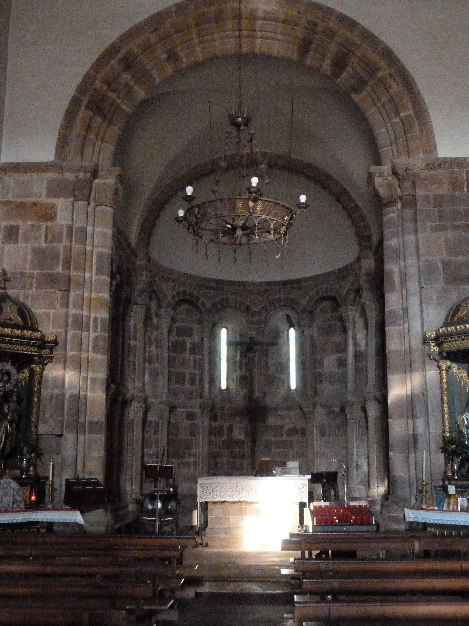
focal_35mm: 40
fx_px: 723
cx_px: 234
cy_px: 313
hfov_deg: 36.0
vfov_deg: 46.8
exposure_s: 1/15
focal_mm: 7.3
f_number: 3.1
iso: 1600
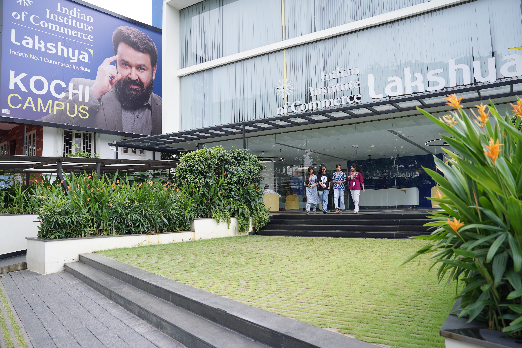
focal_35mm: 27
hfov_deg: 67.4
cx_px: 261
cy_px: 174
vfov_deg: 47.9
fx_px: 391
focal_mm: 27
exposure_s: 1/400
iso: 125
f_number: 3.5
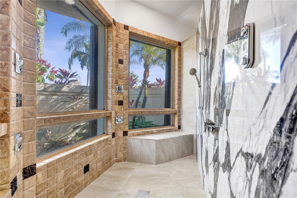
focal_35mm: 16
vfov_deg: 73.7
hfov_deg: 96.8
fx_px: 132
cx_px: 148
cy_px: 99
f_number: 4
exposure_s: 1/100
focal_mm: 16
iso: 640
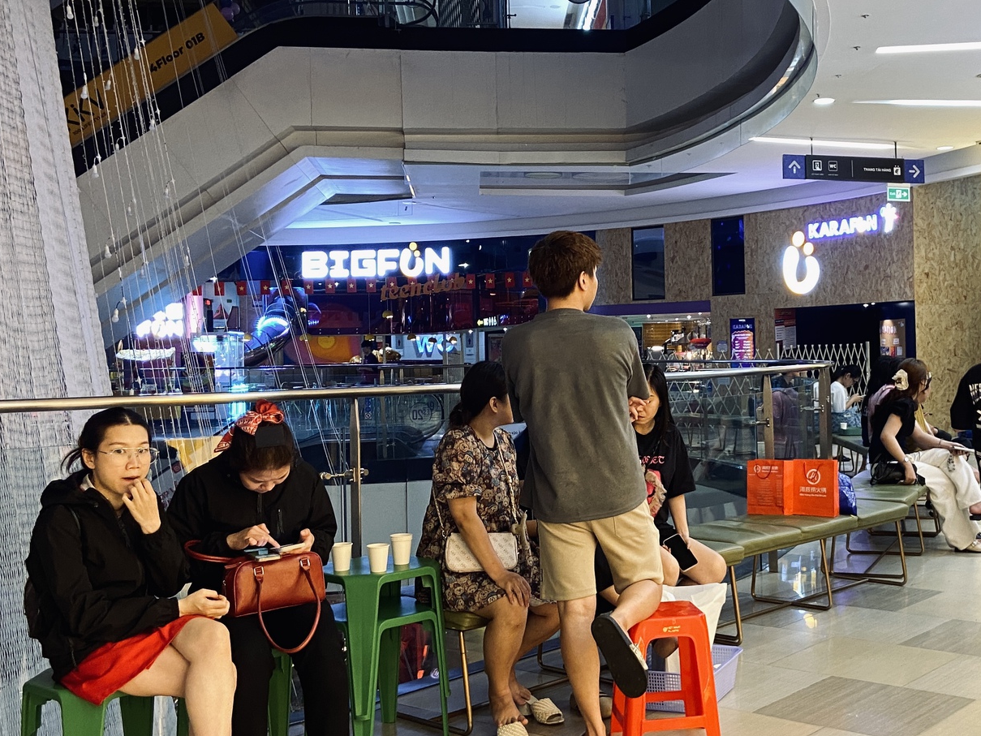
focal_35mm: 43
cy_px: 354
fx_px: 1219
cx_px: 653
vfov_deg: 33.6
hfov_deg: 43.2
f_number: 1.8
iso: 100
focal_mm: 4.25
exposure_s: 1/50
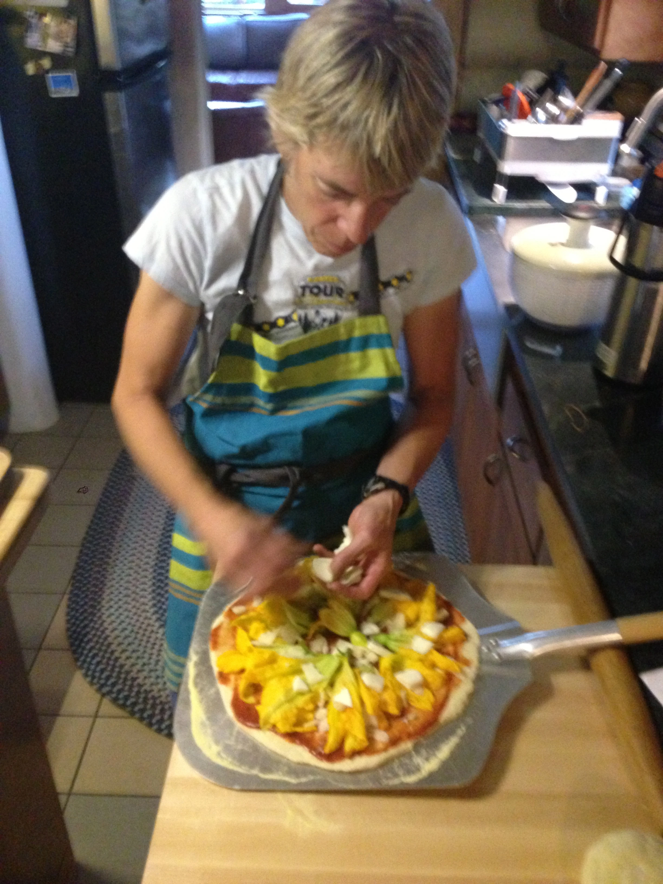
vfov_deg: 55.4
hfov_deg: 42.9
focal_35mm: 33
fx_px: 843
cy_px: 442
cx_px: 332
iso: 640
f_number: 2.4
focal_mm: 4.13
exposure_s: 1/15
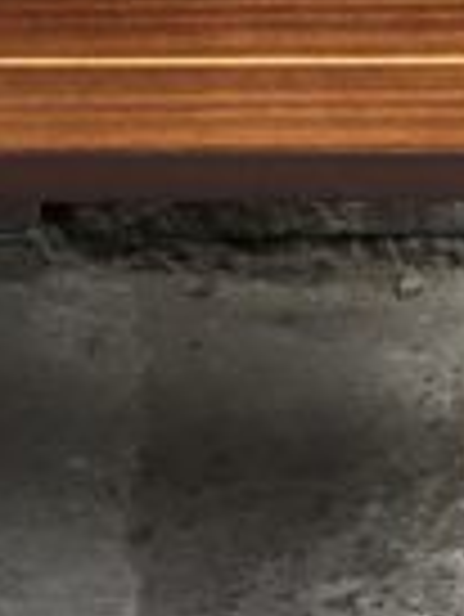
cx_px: -338
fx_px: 6924
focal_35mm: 388
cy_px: 49
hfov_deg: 3.8
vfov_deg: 5.1
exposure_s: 1/33
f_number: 2.4
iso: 100
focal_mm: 6
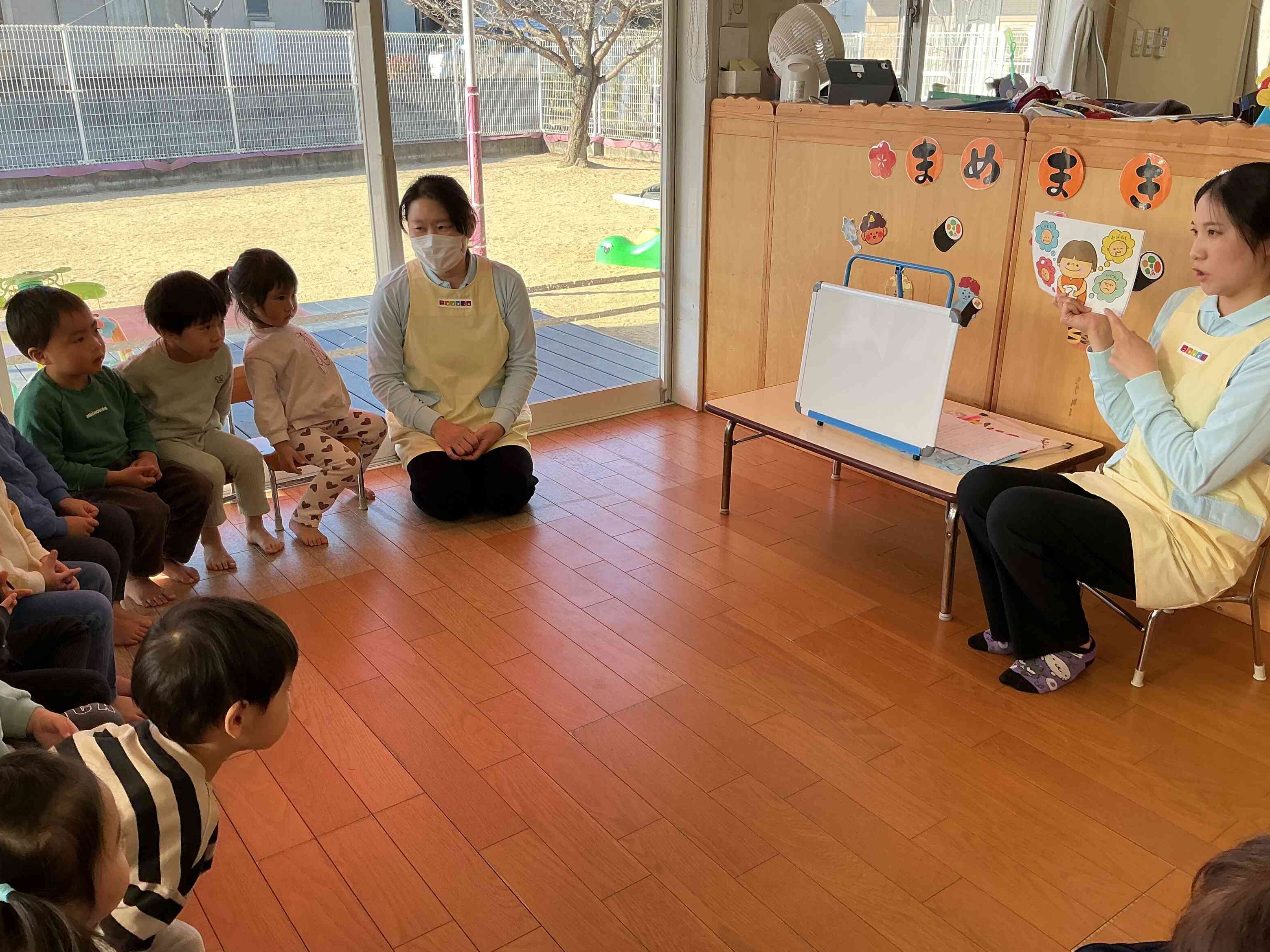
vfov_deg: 46.8
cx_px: 655
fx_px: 1101
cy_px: 492
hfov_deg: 60.0
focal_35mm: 30
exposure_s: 1/170
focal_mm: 3
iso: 25
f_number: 1.8
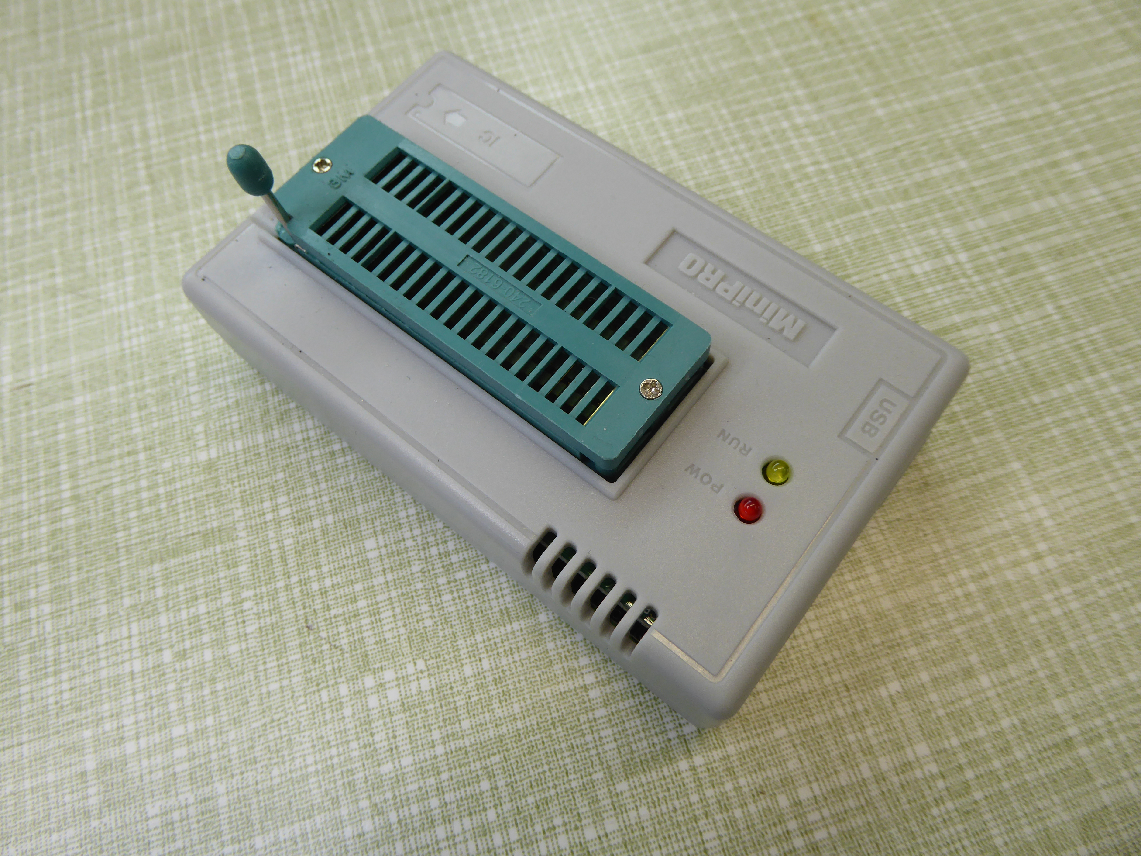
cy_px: 428
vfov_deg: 56.8
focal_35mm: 24
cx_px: 570
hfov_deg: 71.6
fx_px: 791
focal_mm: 4.3
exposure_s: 1/60
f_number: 3.3
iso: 100
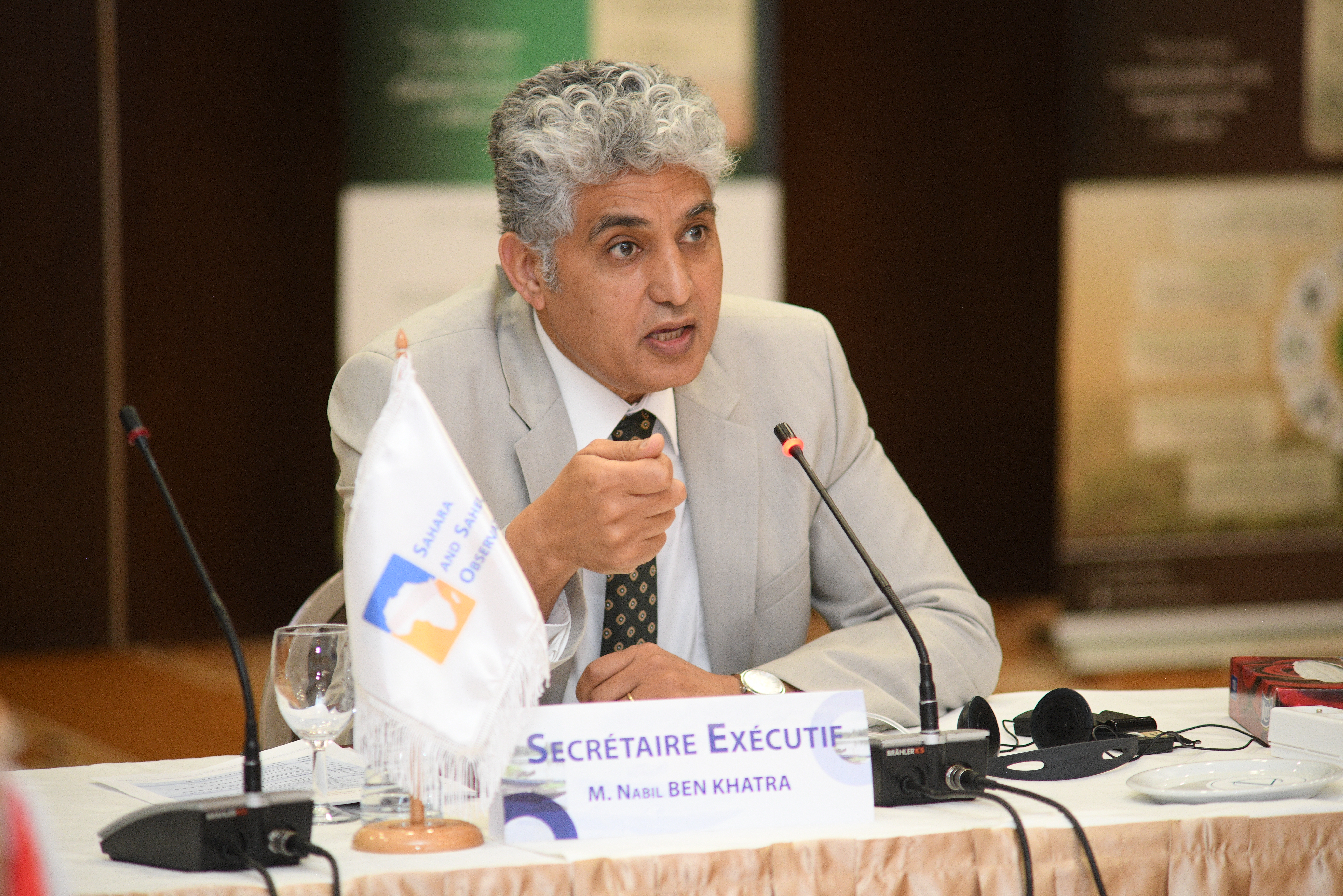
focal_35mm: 165
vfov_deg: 8.3
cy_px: 448
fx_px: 6155
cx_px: 672
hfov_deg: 12.5
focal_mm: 165
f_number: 4
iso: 2500
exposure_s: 1/160
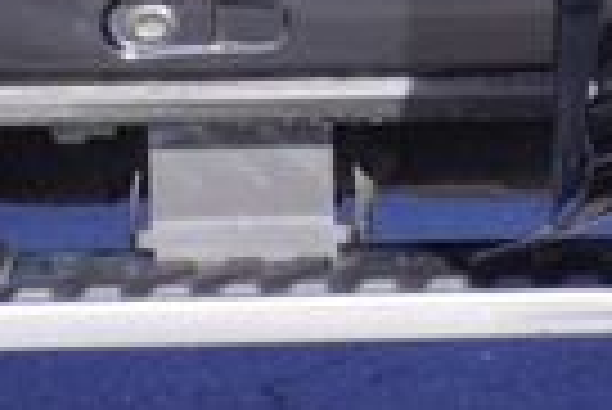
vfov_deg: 3.4
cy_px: -405
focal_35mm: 407
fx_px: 6926
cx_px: 1786
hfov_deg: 4.8
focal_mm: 36
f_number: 8
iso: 100
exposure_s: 1/100
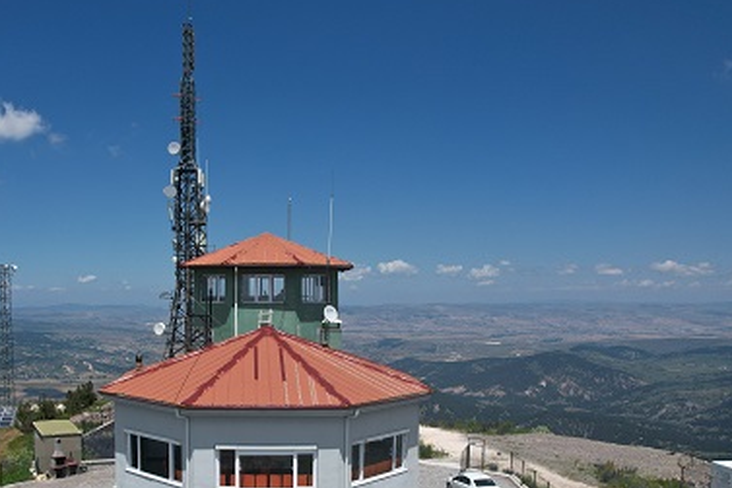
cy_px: 362
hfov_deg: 53.5
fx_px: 711
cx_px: 249
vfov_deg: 37.0
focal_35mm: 35
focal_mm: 8.38
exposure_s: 1/3200
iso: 110
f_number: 2.8
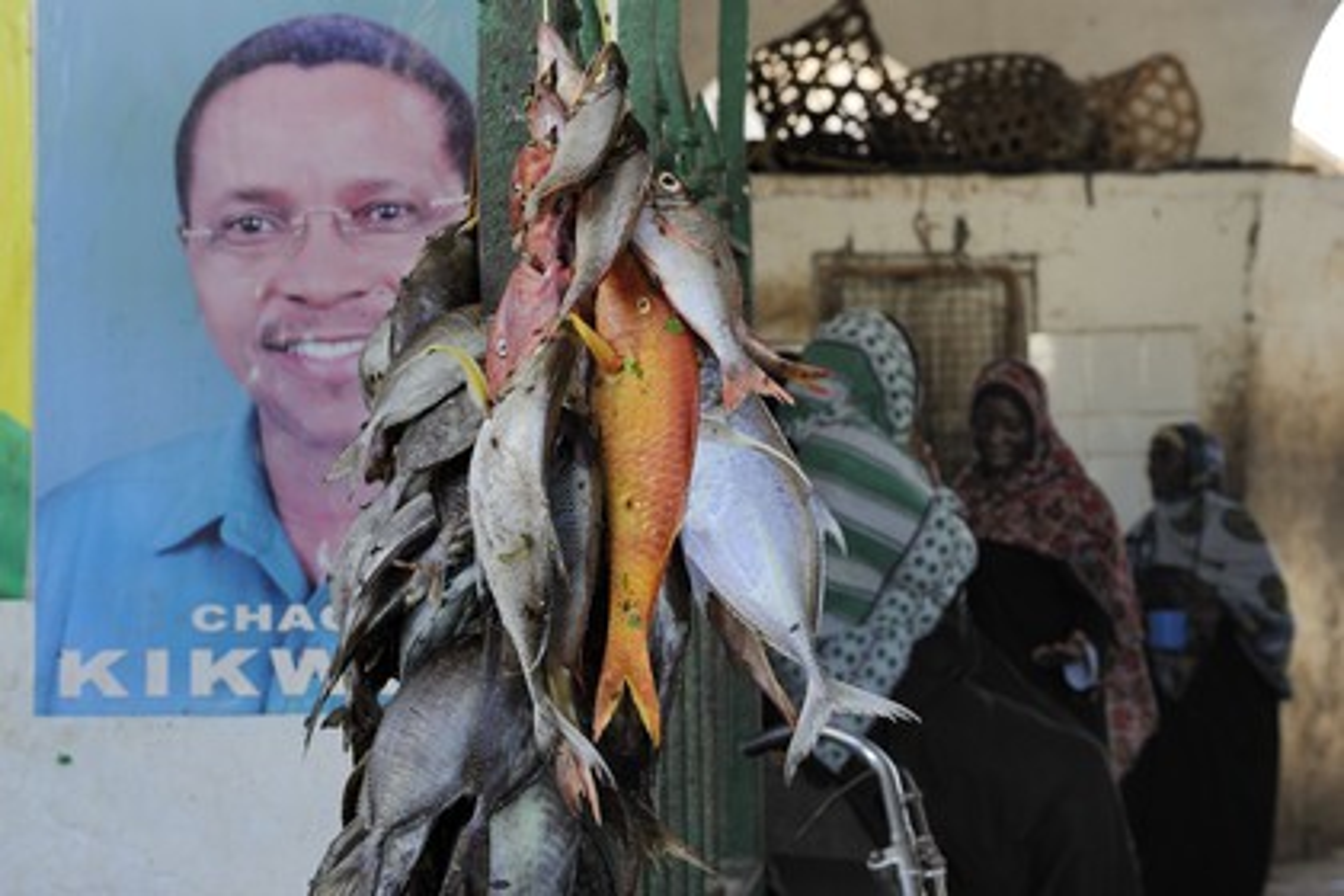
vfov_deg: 24.6
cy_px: 448
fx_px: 2053
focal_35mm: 55
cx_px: 672
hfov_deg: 36.2
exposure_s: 1/100
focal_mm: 55
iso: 400
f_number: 5.6
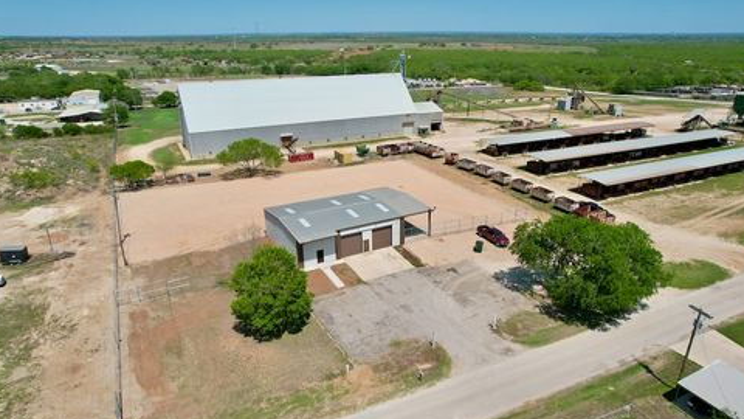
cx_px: 380
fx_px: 473
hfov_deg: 76.3
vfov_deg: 47.5
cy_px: 239
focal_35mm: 24
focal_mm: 8.38
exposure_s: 1/3200
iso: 120
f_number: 2.8
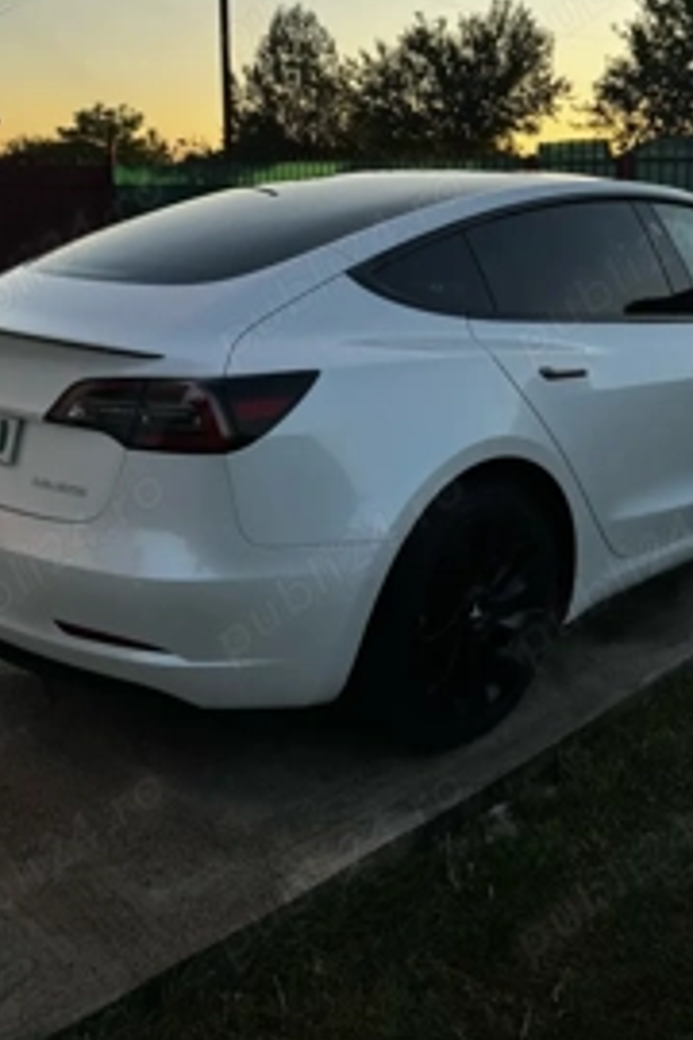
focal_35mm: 37
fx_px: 1068
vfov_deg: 50.5
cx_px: 416
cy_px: 312
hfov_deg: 35.8
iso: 80
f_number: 1.78
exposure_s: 1/1923
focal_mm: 6.76
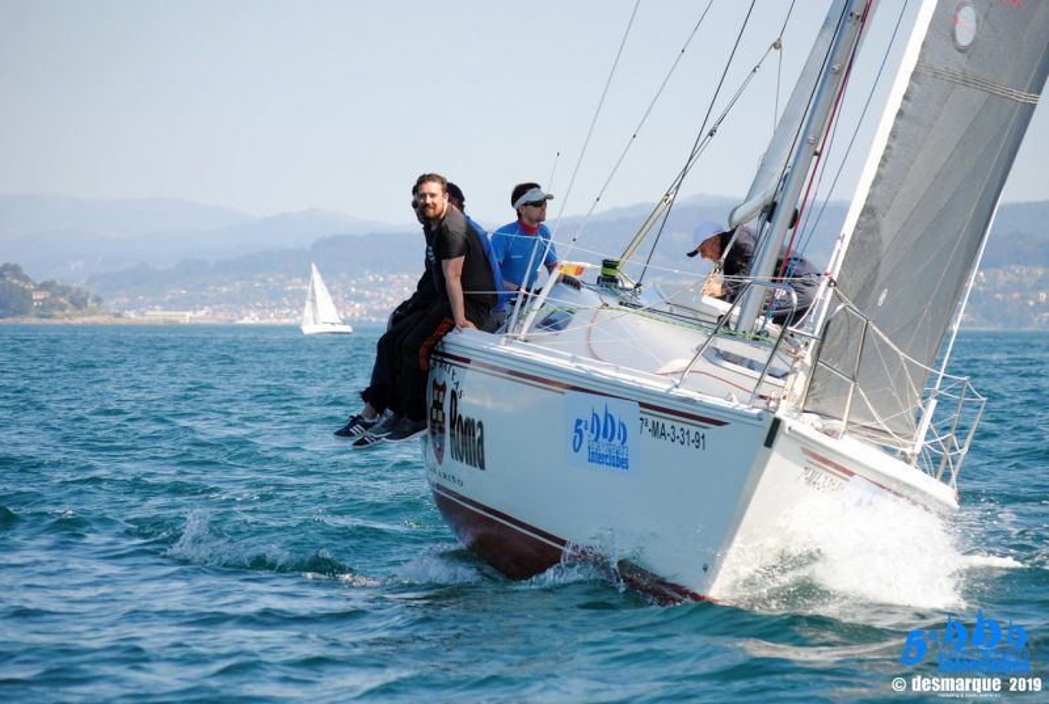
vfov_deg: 8.8
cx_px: 524
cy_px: 352
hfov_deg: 13.0
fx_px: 4599
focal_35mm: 158
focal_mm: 105
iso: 160
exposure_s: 1/500
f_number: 5.6
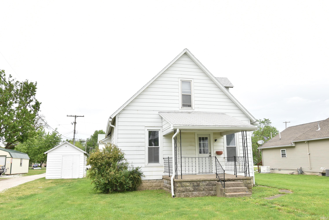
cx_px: 164
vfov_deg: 45.7
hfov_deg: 64.5
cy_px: 110
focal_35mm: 28
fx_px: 261
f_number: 13
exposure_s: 1/125
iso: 400
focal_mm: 19
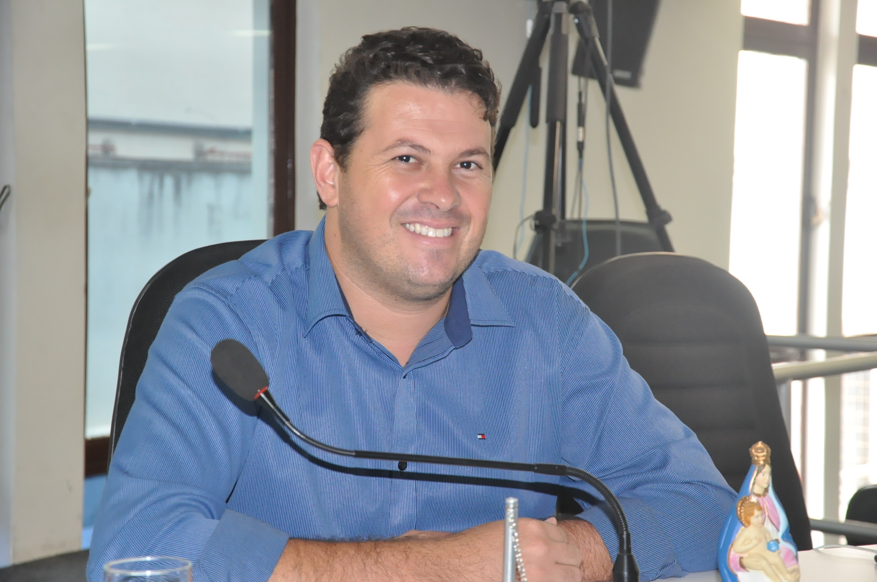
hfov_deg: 26.0
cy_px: 291
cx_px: 438
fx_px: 1898
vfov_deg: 17.4
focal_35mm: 78
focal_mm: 52
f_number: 5
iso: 2000
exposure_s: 1/60
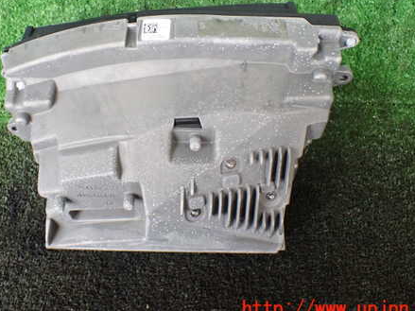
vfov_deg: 34.9
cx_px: 172
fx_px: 491
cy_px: 109
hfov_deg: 45.6
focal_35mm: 41
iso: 800
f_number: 2.3
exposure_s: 1/100
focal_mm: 5.4
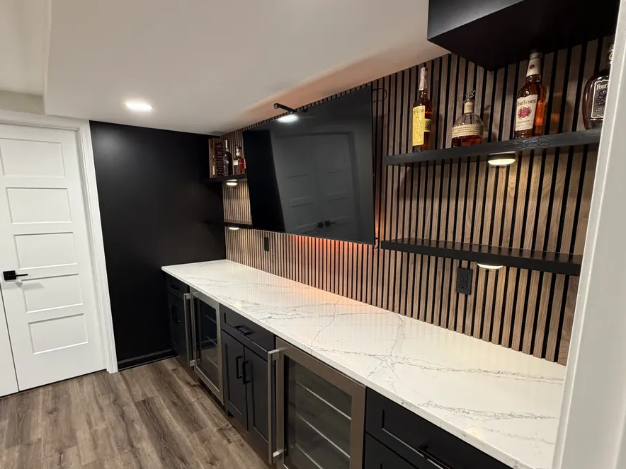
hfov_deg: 84.7
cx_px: 315
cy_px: 267
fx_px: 344
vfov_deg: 68.3
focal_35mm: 19
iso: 320
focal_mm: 2.22
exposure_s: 1/60
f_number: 2.2
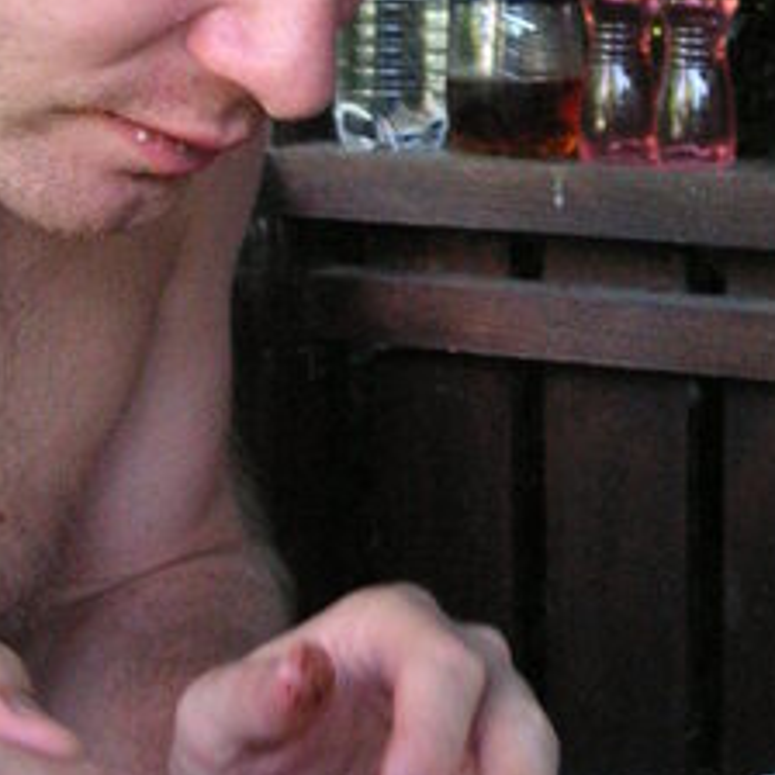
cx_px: 588
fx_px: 2964
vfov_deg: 14.8
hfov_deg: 14.8
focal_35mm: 117
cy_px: 187
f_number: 2.8
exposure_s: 1/45
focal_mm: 6.1
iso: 125
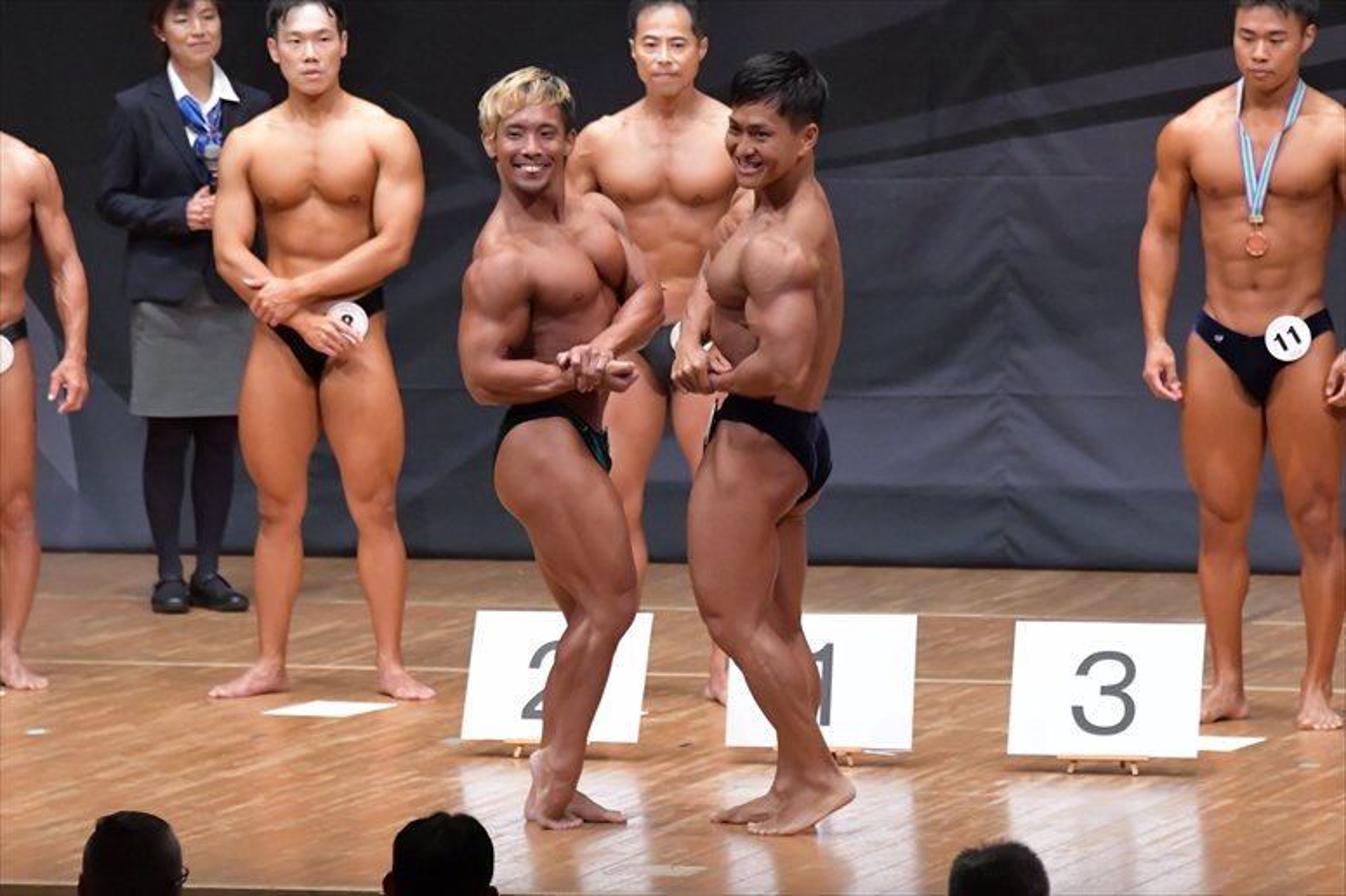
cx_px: 673
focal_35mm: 285
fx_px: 10651
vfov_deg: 4.8
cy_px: 448
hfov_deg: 7.2
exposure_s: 1/400
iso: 8000
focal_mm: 190
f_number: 5.6
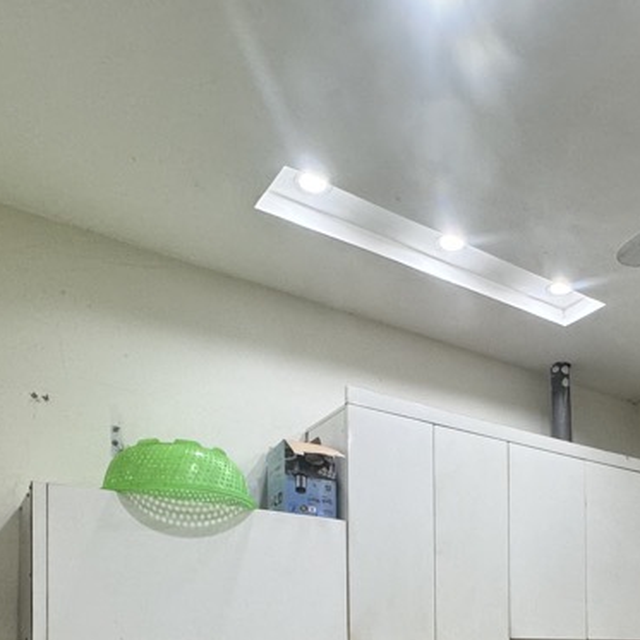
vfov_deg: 41.5
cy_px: 654
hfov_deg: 47.2
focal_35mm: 34
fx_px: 711
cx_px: 456
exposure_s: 1/100
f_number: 2.2
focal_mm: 2.22
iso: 200
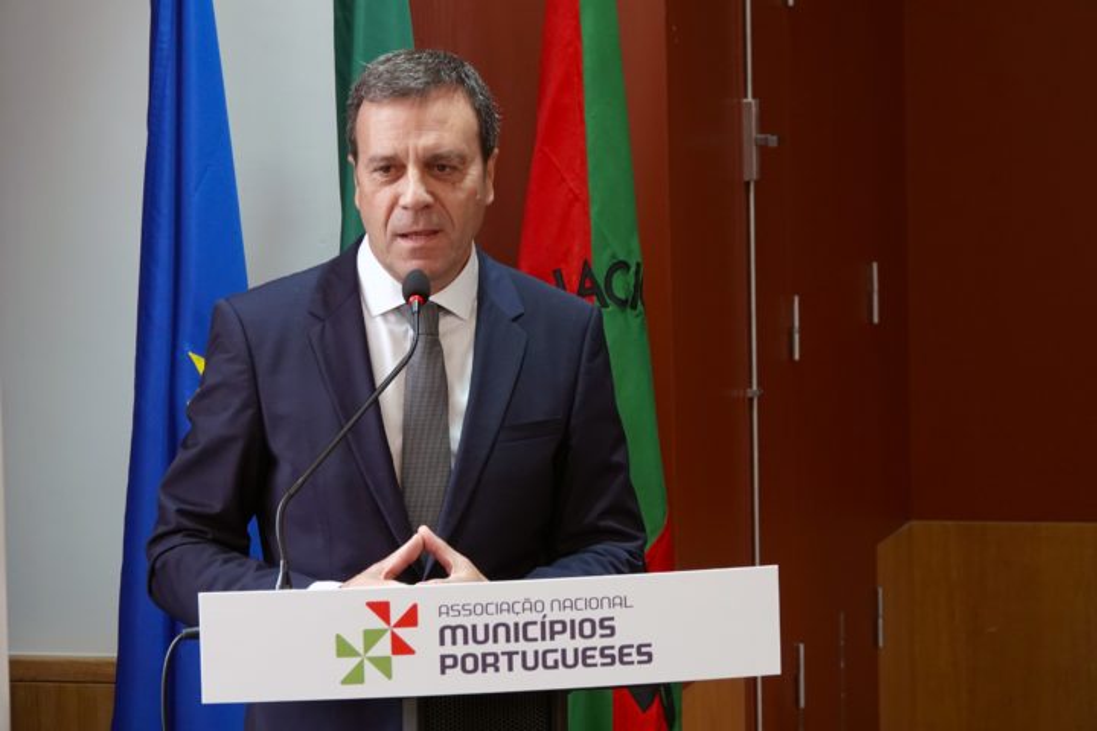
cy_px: 366
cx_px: 548
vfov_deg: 8.4
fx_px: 4997
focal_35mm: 164
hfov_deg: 12.5
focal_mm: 60.29
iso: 800
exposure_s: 1/100
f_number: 4
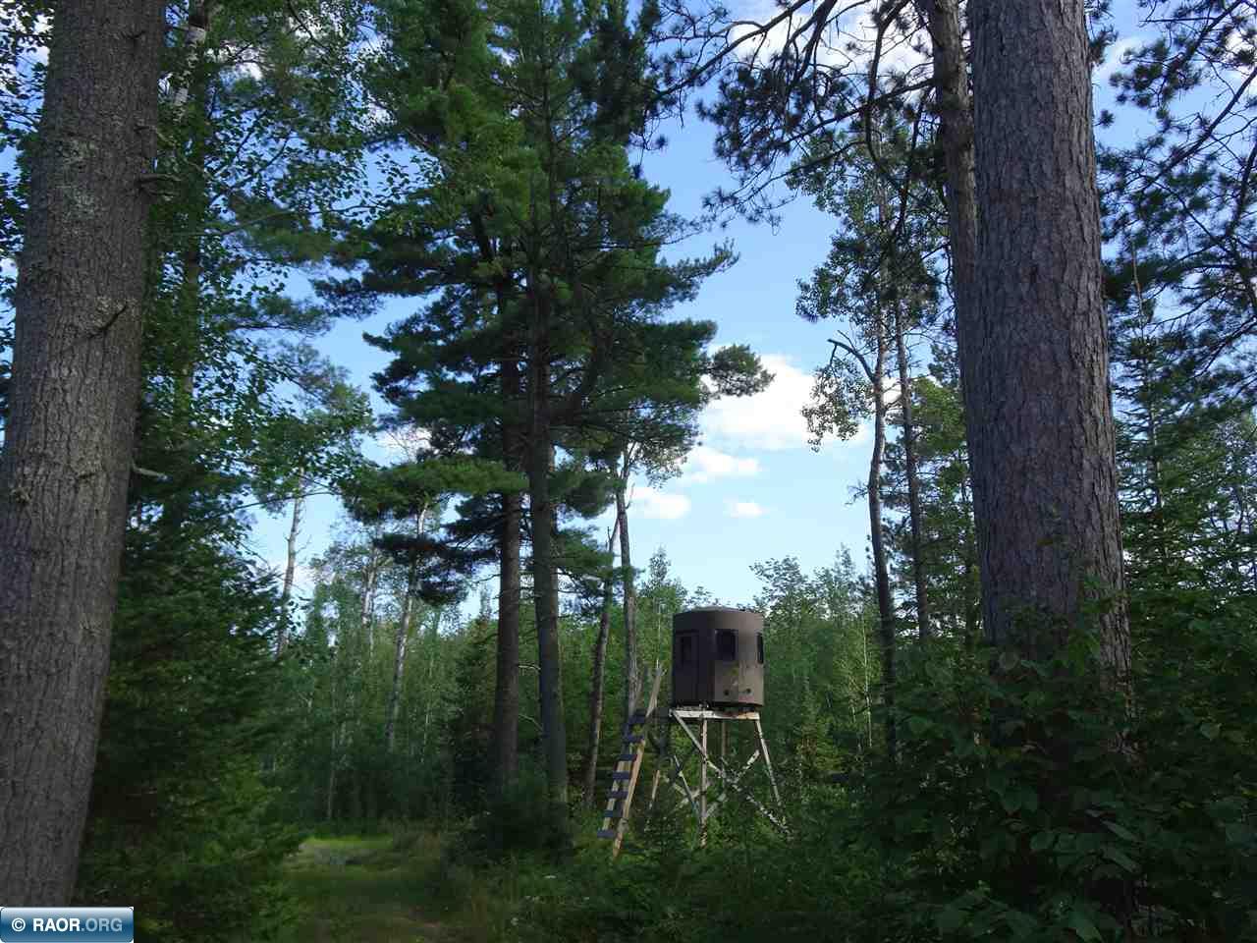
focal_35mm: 30
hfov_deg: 60.0
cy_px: 472
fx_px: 1089
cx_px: 628
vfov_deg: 46.8
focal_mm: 5.09
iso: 80
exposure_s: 1/320
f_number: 3.5
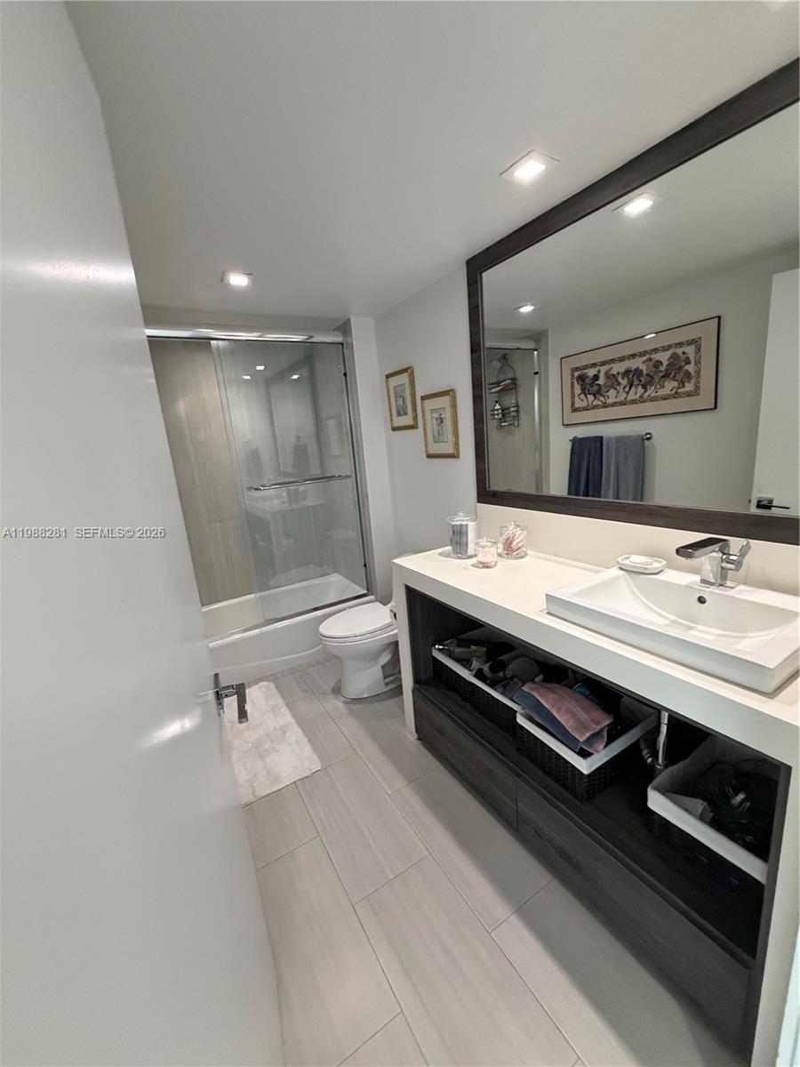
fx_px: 431
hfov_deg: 85.7
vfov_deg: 102.1
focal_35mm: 14
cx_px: 400
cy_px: 534
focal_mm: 2.22
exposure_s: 1/60
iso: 640
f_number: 2.2
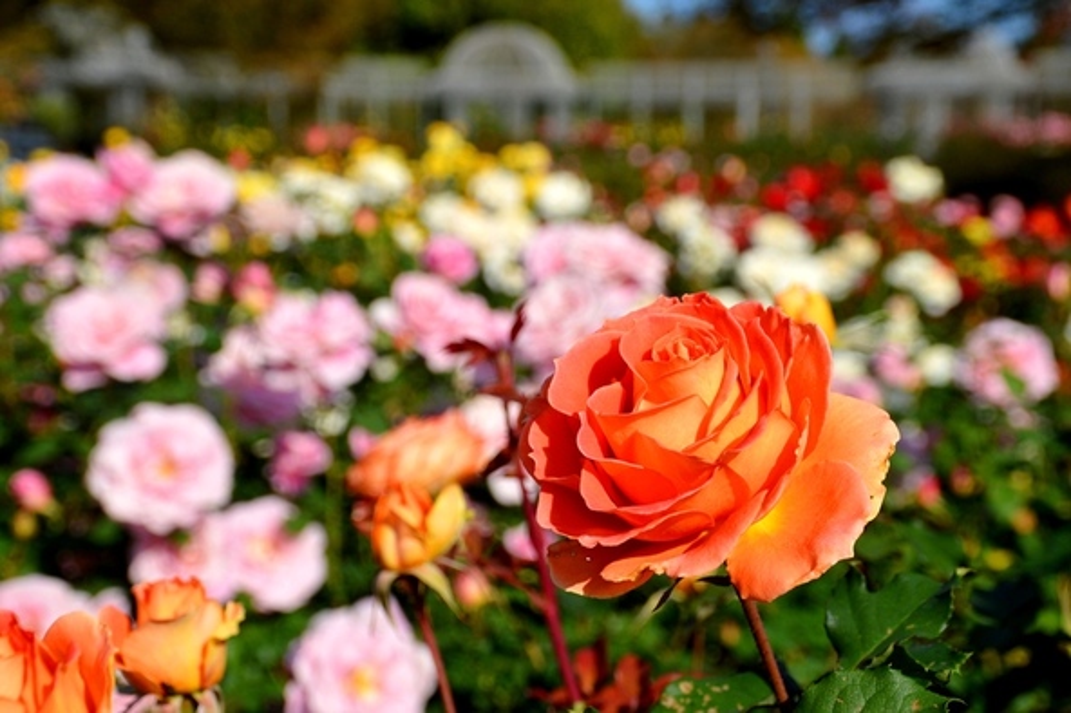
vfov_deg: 18.2
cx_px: 536
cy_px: 356
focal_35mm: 75
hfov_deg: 27.0
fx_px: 2230
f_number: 9
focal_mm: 50
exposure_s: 1/320
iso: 100
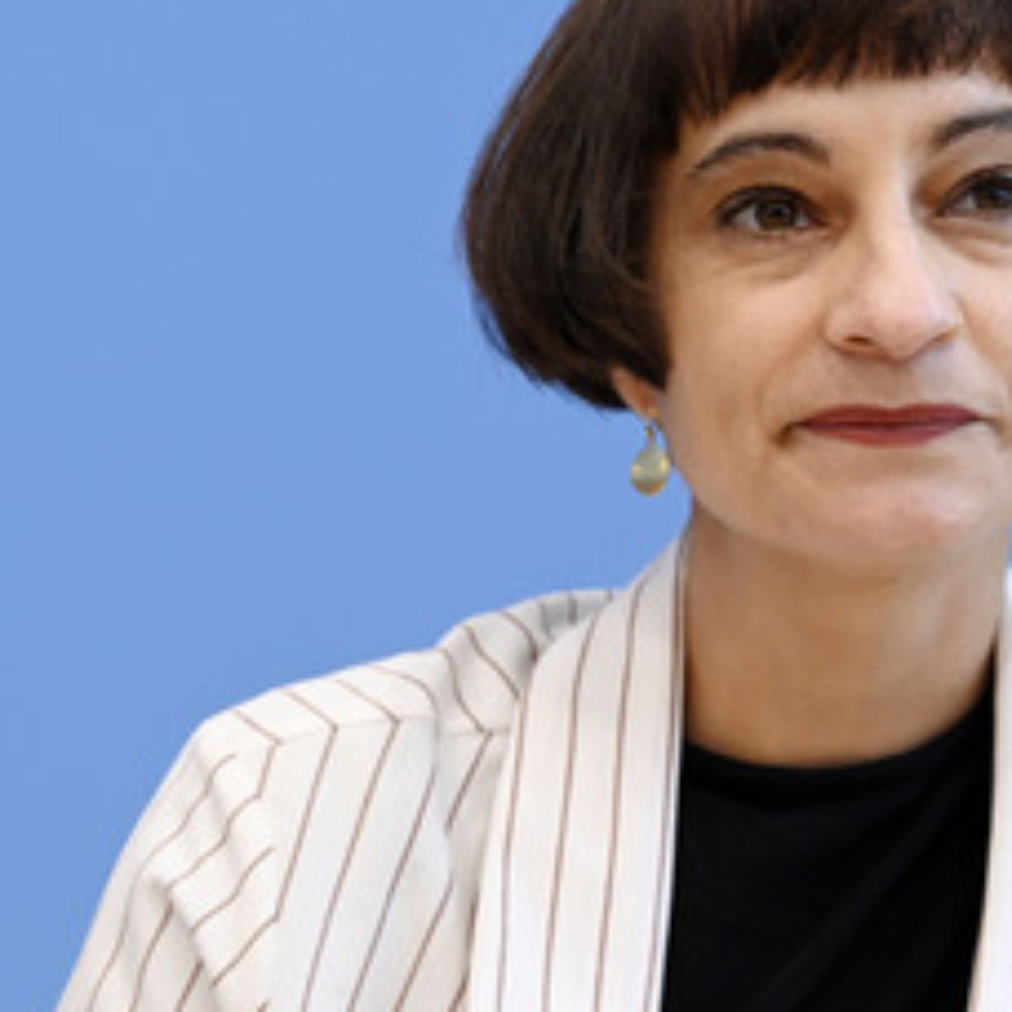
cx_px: 814
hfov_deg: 7.2
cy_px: 457
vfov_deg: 7.2
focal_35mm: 244
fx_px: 8070
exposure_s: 1/500
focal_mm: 145
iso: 4000
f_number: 5.6
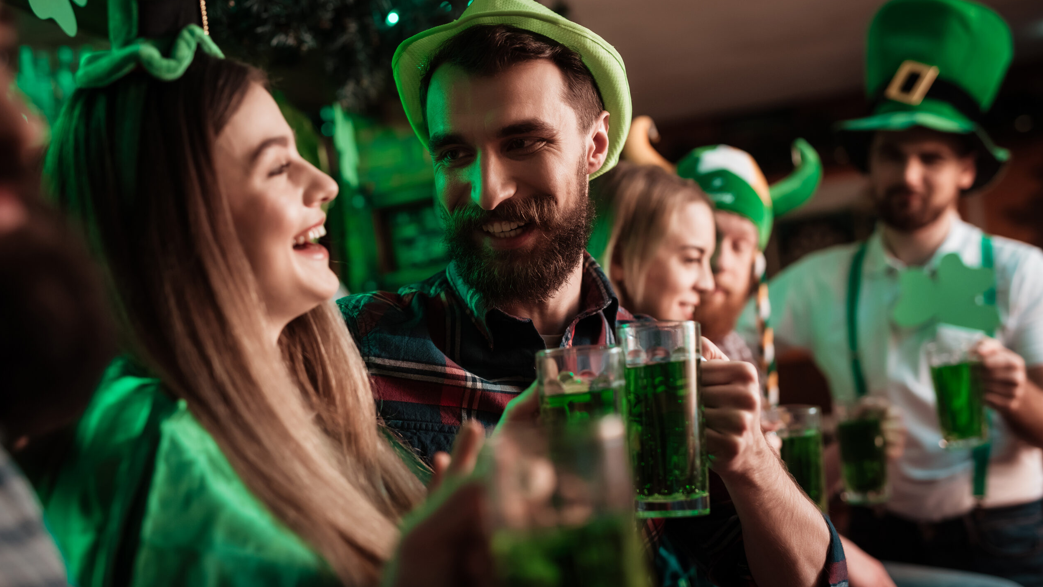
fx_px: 1466
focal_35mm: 53
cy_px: 274
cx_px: 520
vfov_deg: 22.6
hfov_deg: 39.2
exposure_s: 1/80
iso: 400
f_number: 2.5
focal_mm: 50
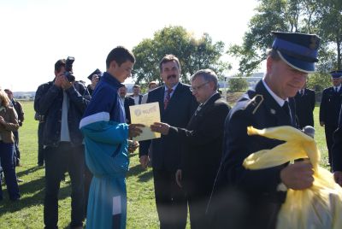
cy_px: 114
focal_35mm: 45
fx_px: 428
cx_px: 171
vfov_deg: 30.0
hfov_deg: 43.5
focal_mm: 30
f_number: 10
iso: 100
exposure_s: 1/80
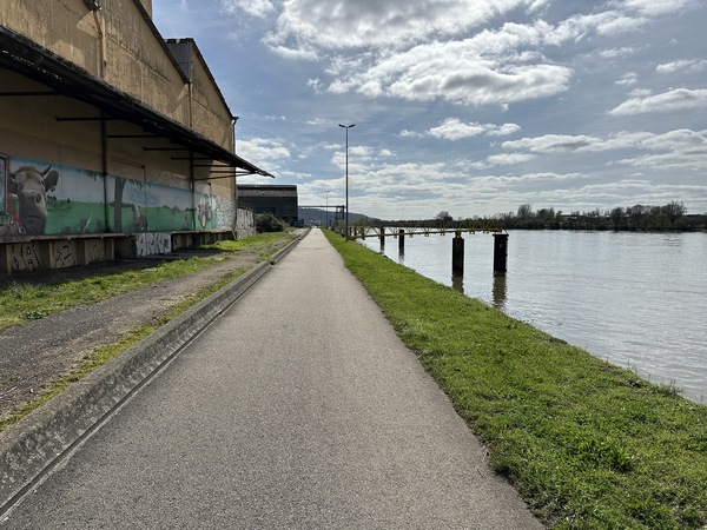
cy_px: 265
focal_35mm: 24
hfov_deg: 71.6
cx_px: 354
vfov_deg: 56.8
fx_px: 490
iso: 80
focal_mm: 6.86
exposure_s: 1/15625
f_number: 1.78
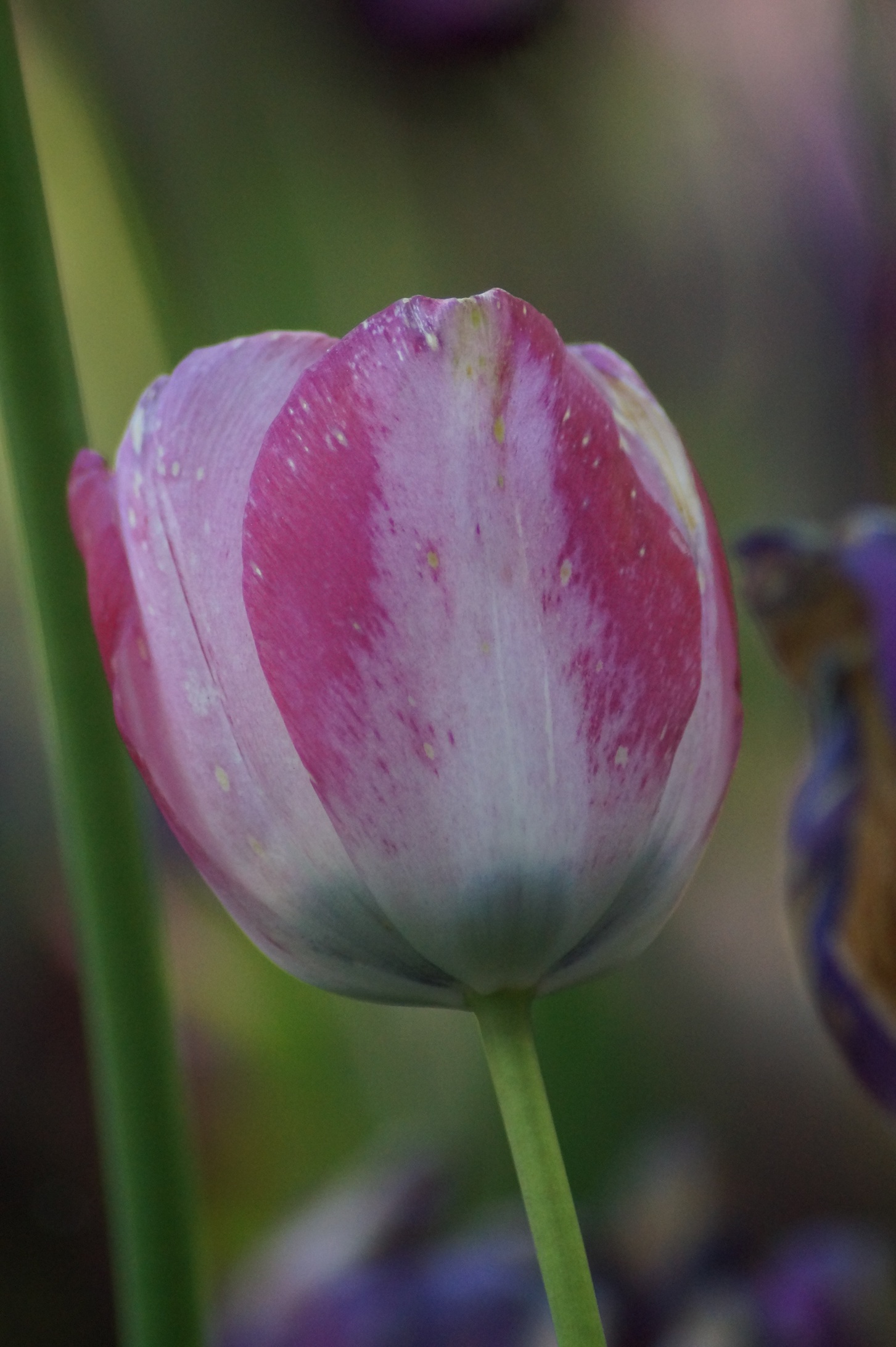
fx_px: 16817
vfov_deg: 4.6
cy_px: 674
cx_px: 448
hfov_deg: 3.1
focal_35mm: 450
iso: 1600
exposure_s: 1/500
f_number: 5.6
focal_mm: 300
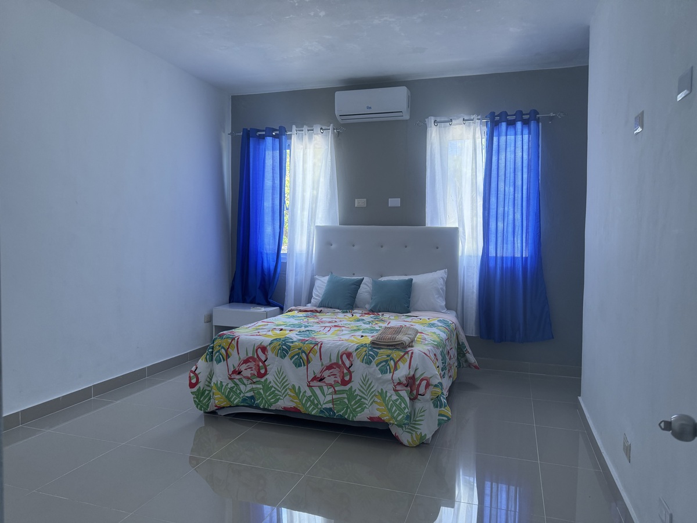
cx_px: 348
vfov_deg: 56.8
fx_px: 483
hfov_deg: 71.6
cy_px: 262
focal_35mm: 24
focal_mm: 6.76
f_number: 1.78
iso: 160
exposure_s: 1/121
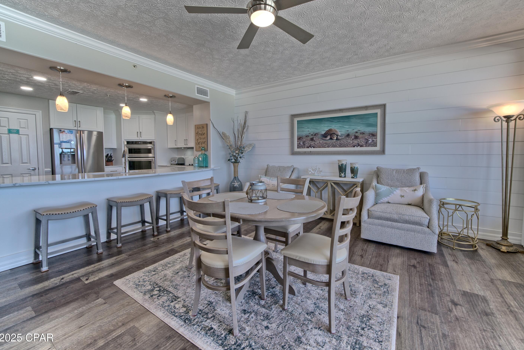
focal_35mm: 14
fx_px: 204
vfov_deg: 81.2
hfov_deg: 104.2
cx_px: 272
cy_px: 166
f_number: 8
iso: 500
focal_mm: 13
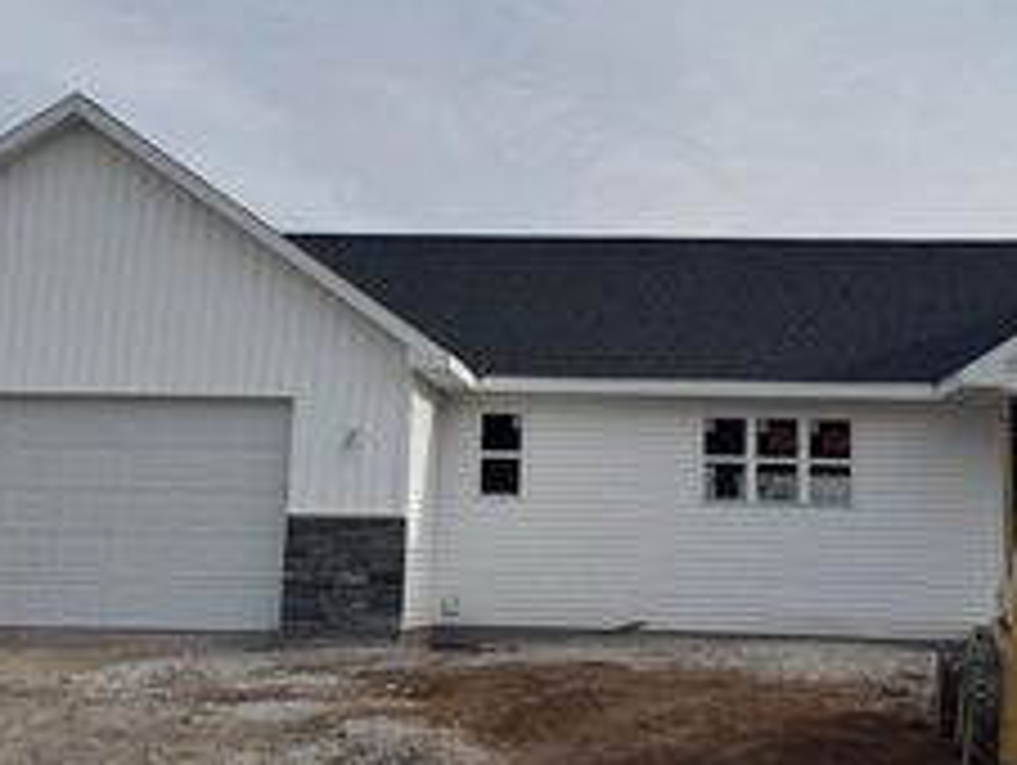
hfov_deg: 36.1
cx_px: 576
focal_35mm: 53
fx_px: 1559
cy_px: 290
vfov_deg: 27.5
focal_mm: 6.76
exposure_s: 1/7937
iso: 80
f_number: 1.78
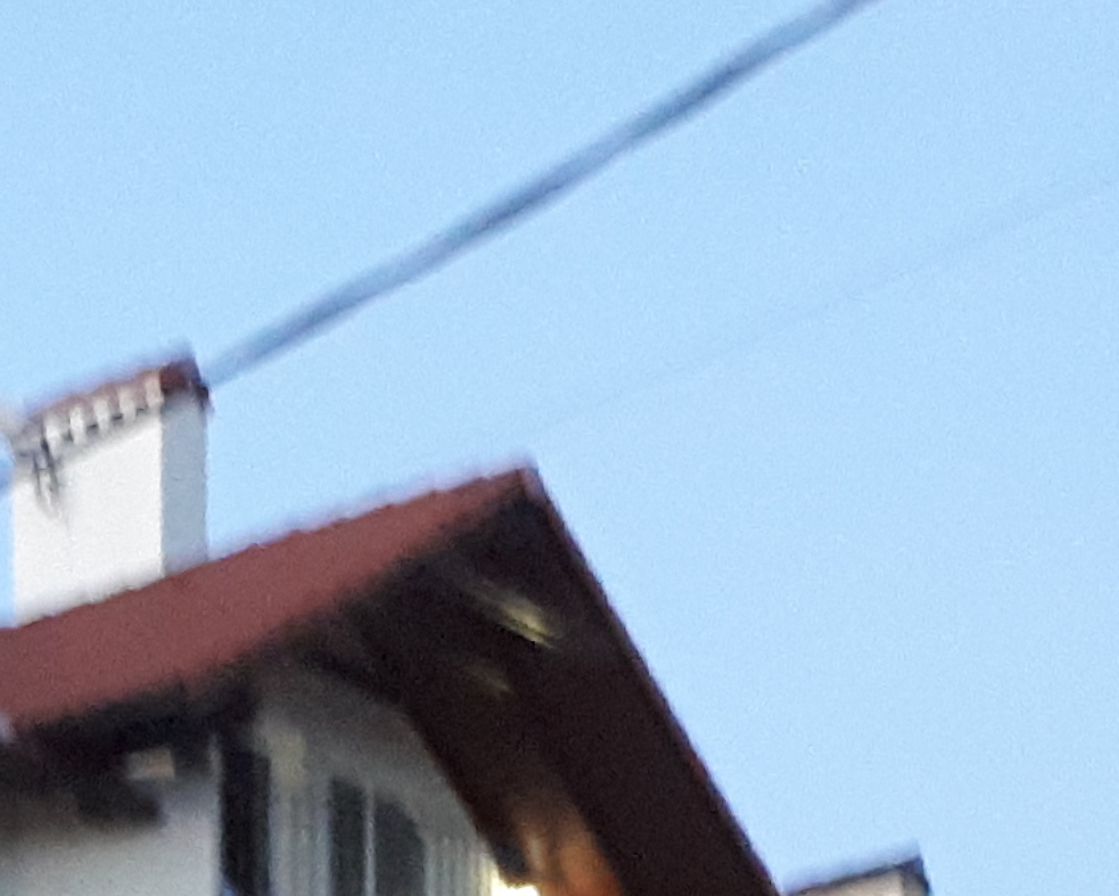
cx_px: -53
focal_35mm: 144
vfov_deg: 9.4
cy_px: 2231
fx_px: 4771
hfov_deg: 13.2
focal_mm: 3.6
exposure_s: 1/17
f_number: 1.9
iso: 500
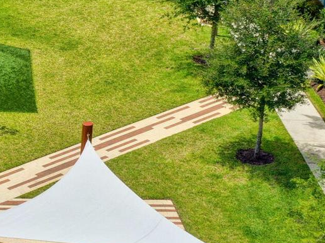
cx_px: -107
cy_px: 65
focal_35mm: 107
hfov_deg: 17.2
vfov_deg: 13.8
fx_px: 1004
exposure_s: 1/500
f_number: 6.3
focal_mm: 10.3
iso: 100
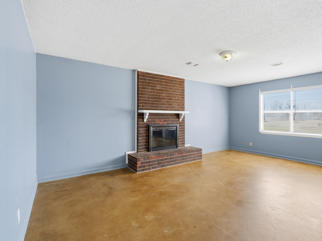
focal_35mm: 17
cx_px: 183
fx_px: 158
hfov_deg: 90.5
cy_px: 118
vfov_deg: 74.7
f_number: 9
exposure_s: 1/30
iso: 250
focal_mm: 10
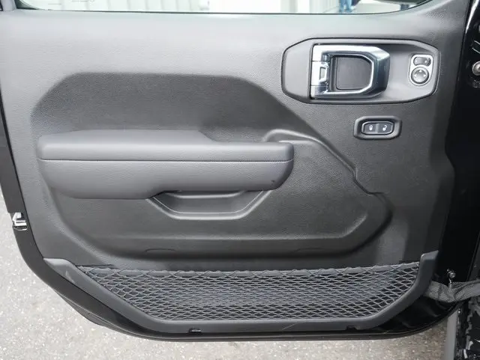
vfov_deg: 44.2
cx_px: 240
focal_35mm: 32
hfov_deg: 56.8
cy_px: 180
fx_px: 444
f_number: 5
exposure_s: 1/60
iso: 320
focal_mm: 16
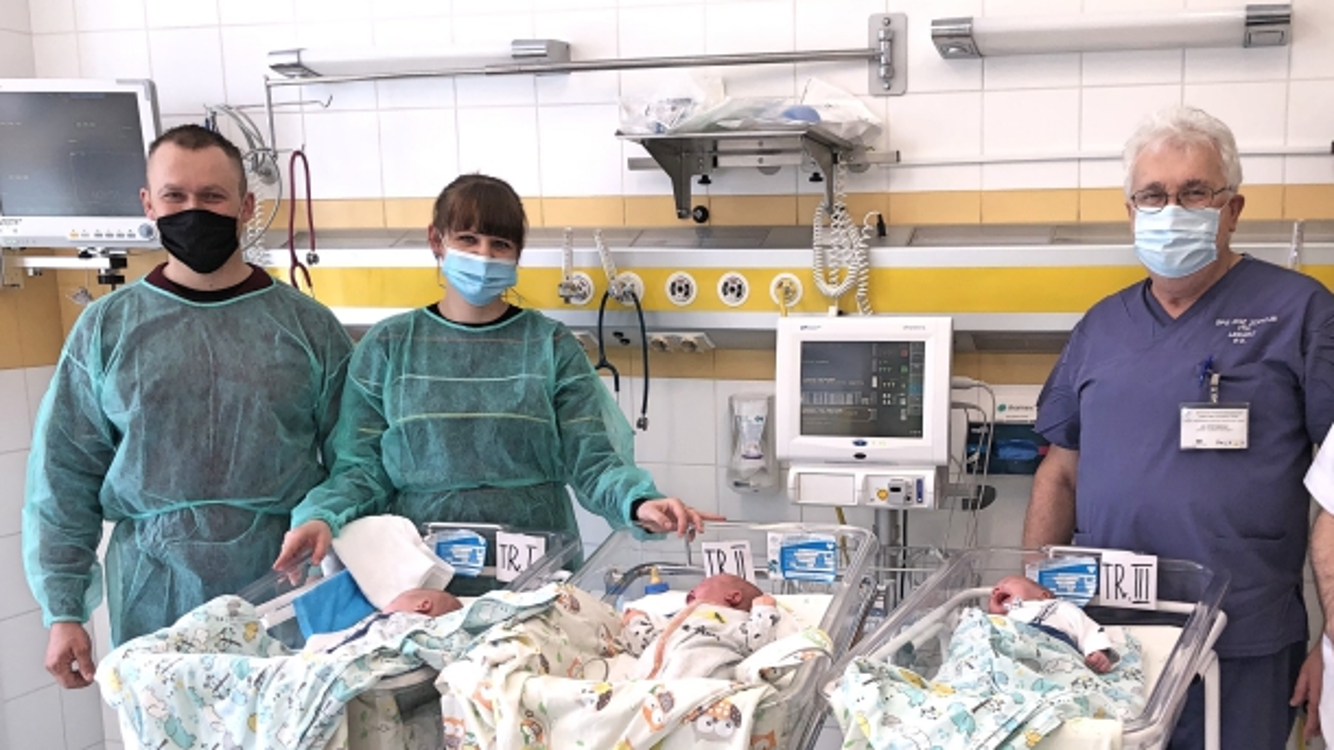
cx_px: 814
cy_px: 500
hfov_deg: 50.1
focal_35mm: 40
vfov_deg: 29.5
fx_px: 1415
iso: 20
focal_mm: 4
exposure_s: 1/136
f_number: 1.8
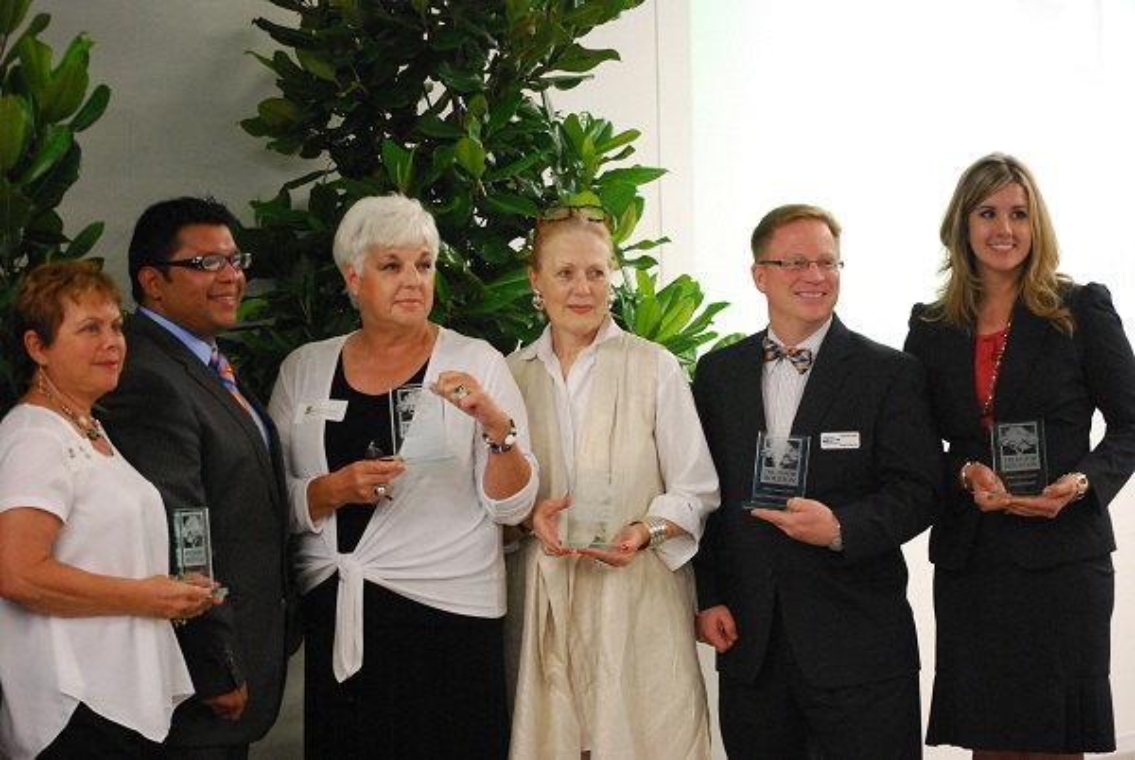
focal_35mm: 82
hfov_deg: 24.6
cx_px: 568
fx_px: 2605
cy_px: 380
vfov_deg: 16.6
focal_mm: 55
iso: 1600
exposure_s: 1/25
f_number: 4
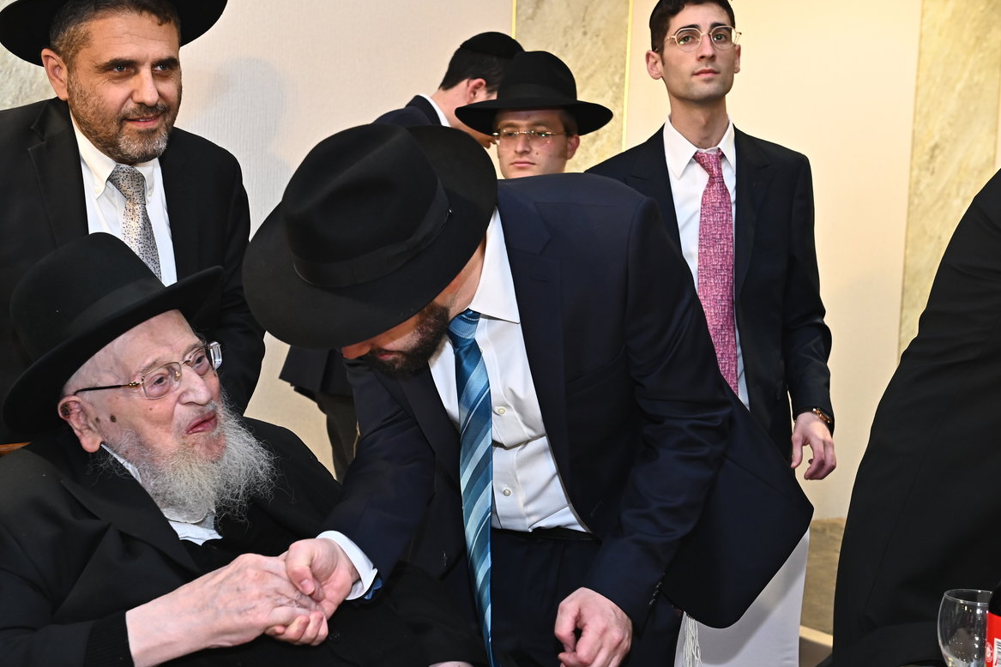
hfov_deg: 33.4
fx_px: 1668
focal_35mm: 60
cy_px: 375
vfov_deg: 22.6
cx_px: 443
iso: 1600
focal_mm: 50
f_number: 5
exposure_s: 1/200
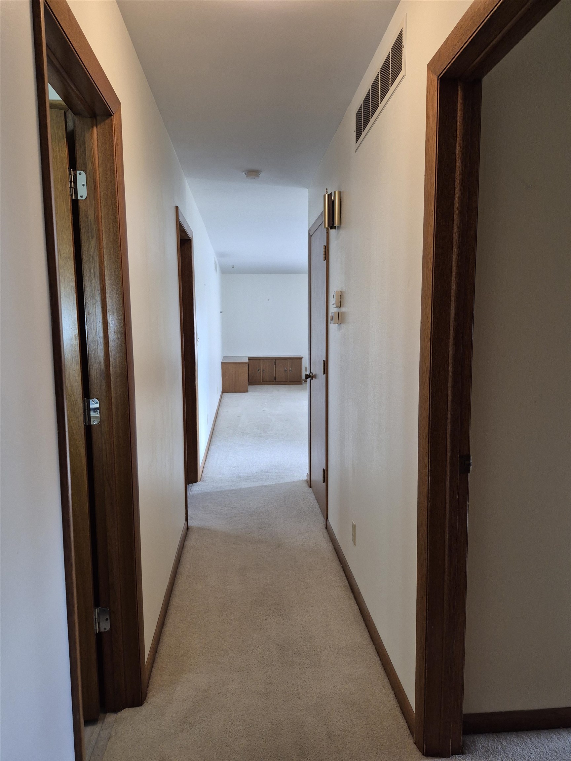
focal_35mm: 23
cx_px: 286
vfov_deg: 73.9
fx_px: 506
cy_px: 380
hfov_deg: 58.9
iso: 320
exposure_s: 1/120
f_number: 1.8
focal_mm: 5.4
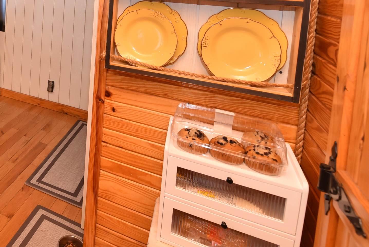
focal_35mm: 30
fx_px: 308
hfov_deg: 51.5
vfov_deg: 38.1
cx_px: 12
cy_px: -8
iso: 800
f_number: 4.5
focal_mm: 14
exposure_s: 1/80
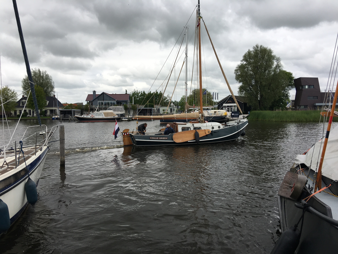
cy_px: 127
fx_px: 283
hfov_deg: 61.7
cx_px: 169
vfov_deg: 48.2
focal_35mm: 29
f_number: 2.2
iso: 25
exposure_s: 1/1570
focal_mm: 4.15
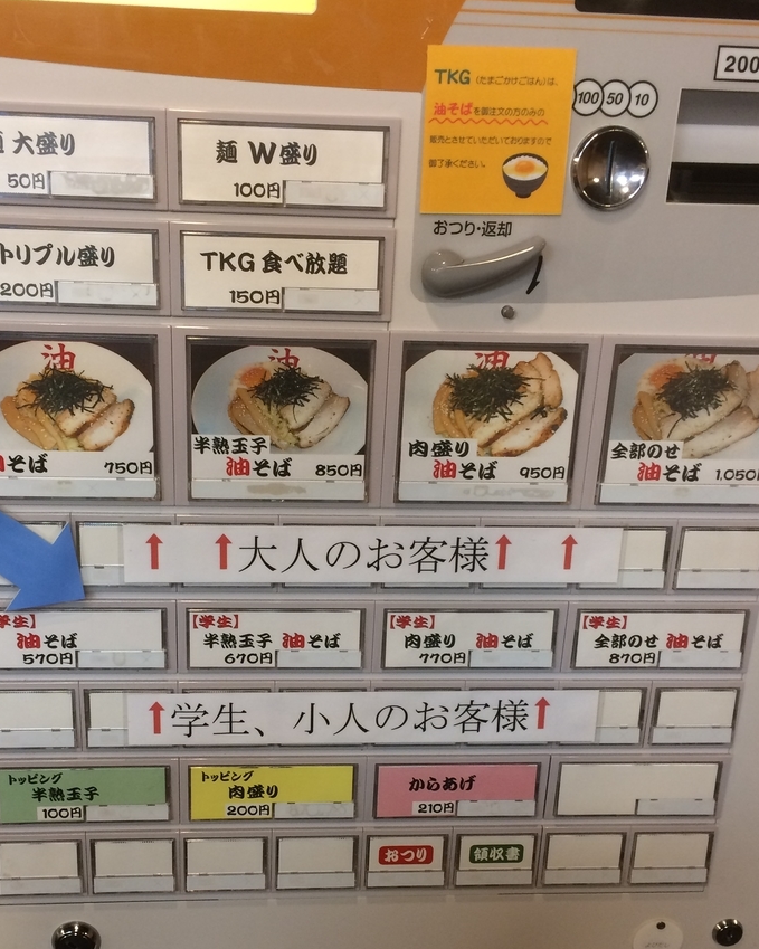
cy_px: 604
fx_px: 1123
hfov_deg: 37.3
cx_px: 326
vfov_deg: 45.3
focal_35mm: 40
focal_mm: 4.15
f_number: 2.2
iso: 100
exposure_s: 1/30
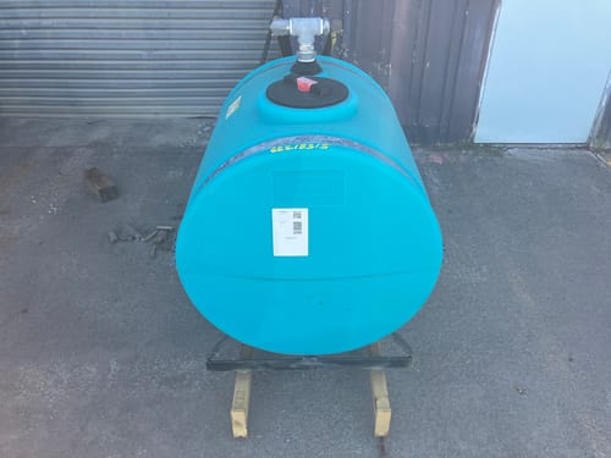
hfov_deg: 63.4
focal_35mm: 28
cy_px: 229
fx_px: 494
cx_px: 306
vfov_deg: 49.7
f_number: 1.8
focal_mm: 3.99
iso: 32
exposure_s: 1/382
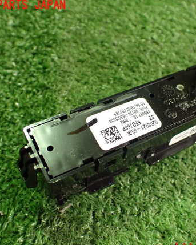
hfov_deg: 36.1
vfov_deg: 44.8
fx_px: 297
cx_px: 133
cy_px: 127
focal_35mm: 41
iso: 800
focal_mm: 5.4
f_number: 2.3
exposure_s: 1/60
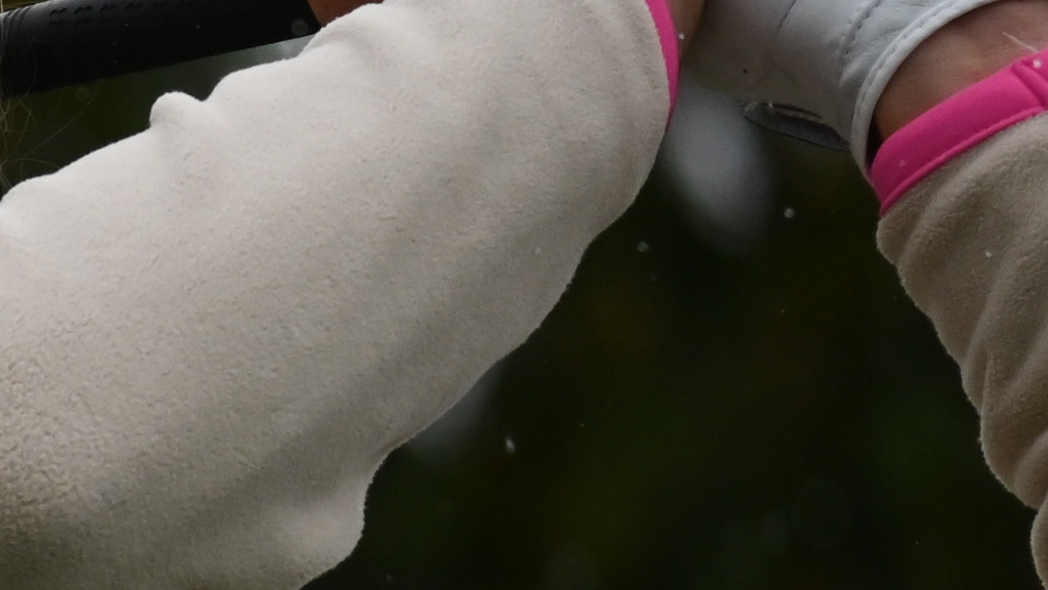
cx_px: -936
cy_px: 617
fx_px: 49906
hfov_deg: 1.2
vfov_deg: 0.7
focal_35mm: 1796
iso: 720
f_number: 6.3
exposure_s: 1/4000
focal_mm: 250
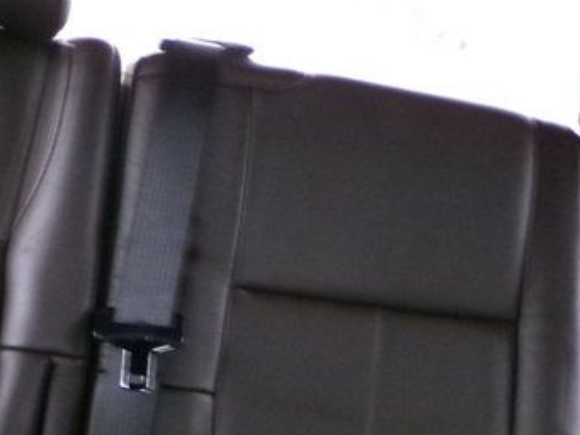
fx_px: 1207
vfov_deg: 19.7
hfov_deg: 27.0
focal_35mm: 72
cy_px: 464
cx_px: 264
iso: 528
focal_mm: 4.3
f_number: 3.7
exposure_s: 1/17
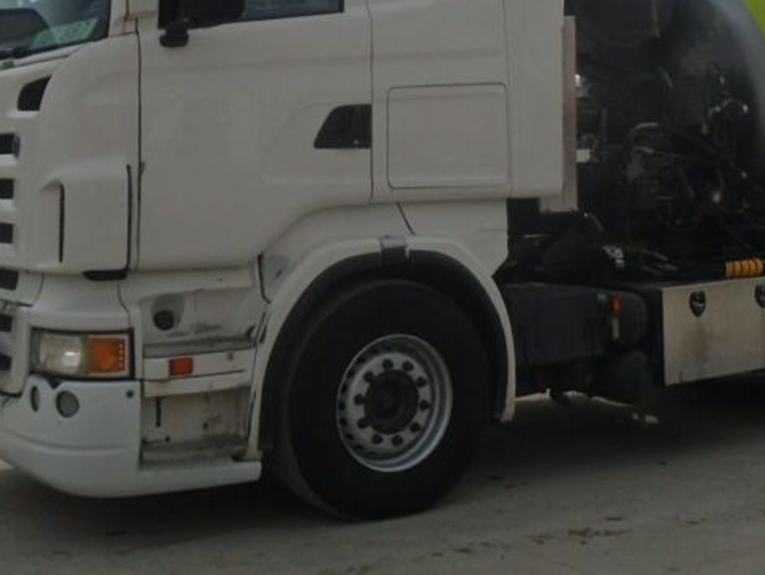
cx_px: 493
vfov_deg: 25.8
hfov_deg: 34.1
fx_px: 1239
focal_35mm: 56
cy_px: 139
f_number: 8
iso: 100
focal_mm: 4.6
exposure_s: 1/500
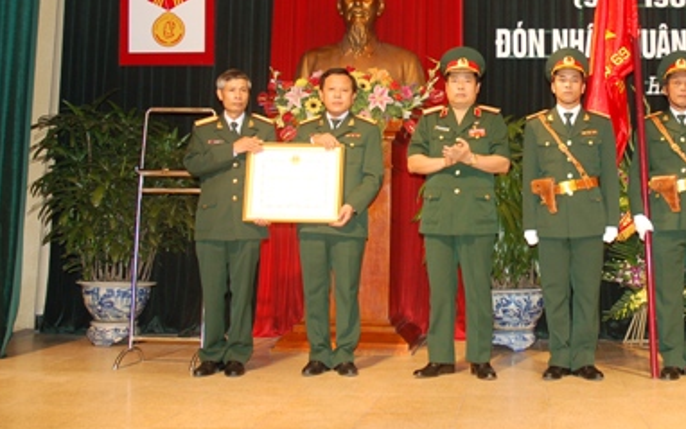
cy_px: 101
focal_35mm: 53
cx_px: 514
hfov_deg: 37.3
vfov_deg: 24.1
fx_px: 991
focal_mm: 22
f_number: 4.5
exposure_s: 1/125
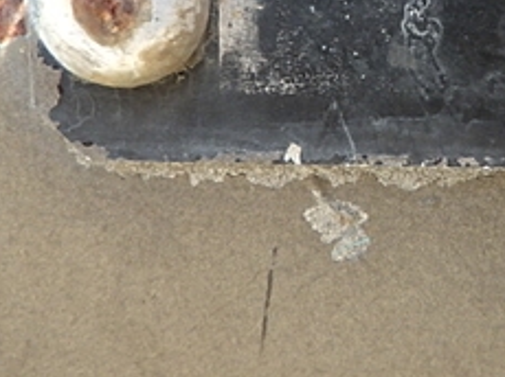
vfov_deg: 20.2
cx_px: 389
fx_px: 1035
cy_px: 18
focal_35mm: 71
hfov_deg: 27.0
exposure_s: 1/50
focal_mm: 6.1
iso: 125
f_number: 3.8
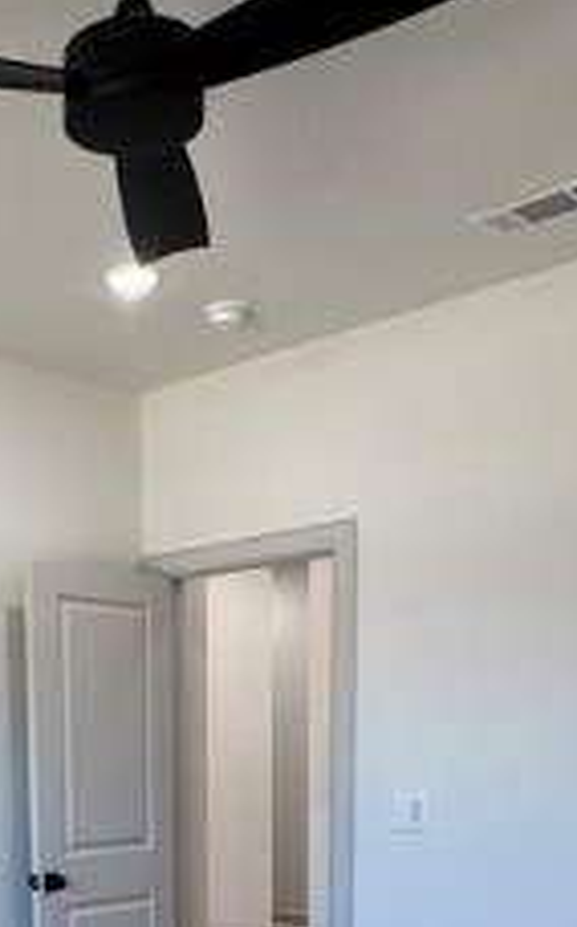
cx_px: 33
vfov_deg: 35.9
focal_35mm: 50
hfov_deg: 24.8
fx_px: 1261
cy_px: 951
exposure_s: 1/120
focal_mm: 2.22
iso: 100
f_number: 2.2
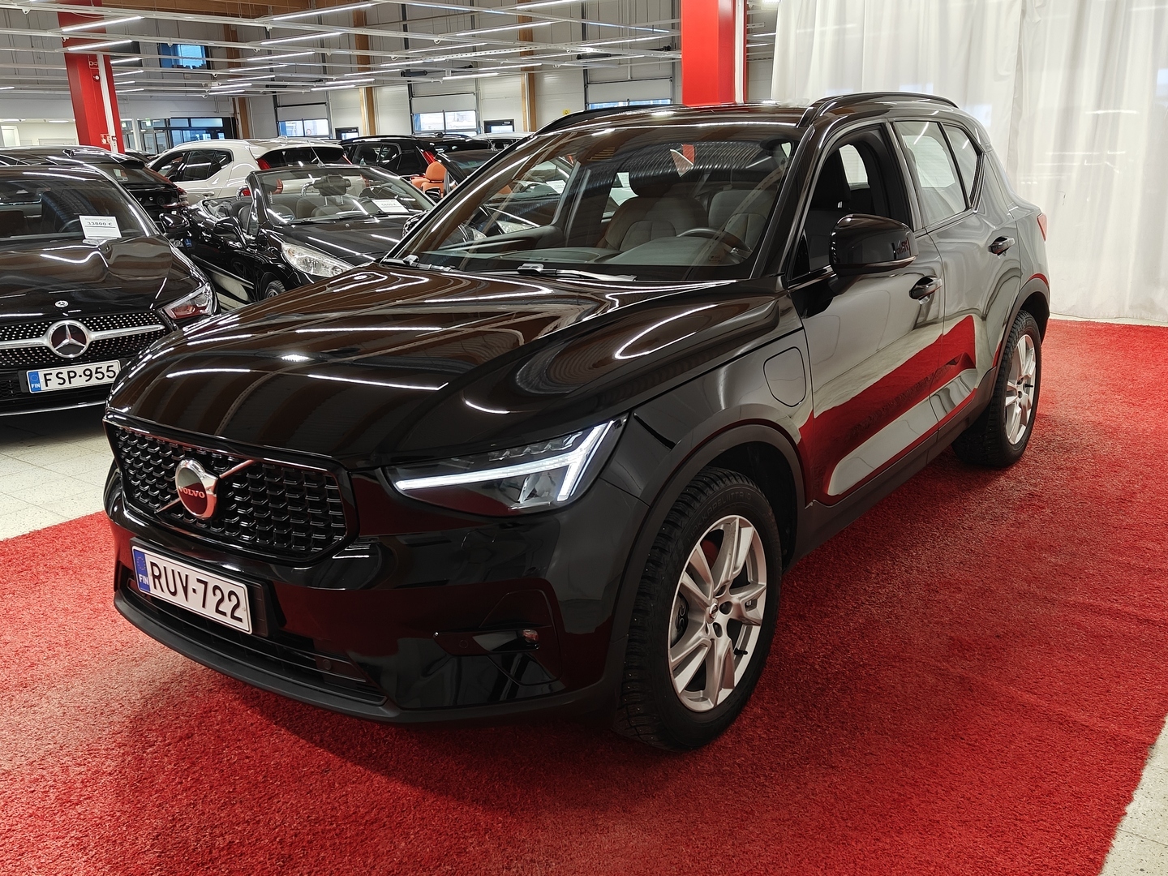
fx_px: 1046
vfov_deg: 45.4
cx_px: 584
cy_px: 438
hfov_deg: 58.4
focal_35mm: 31
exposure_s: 1/60
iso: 100
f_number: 1.8
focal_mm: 5.59
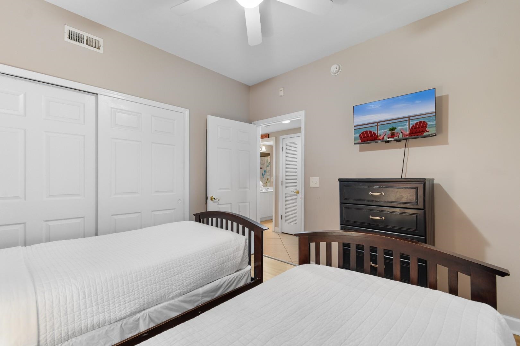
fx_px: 217
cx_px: 260
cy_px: 173
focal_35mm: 15
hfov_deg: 100.4
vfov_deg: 77.3
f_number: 4.5
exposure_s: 1/3
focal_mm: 10
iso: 100
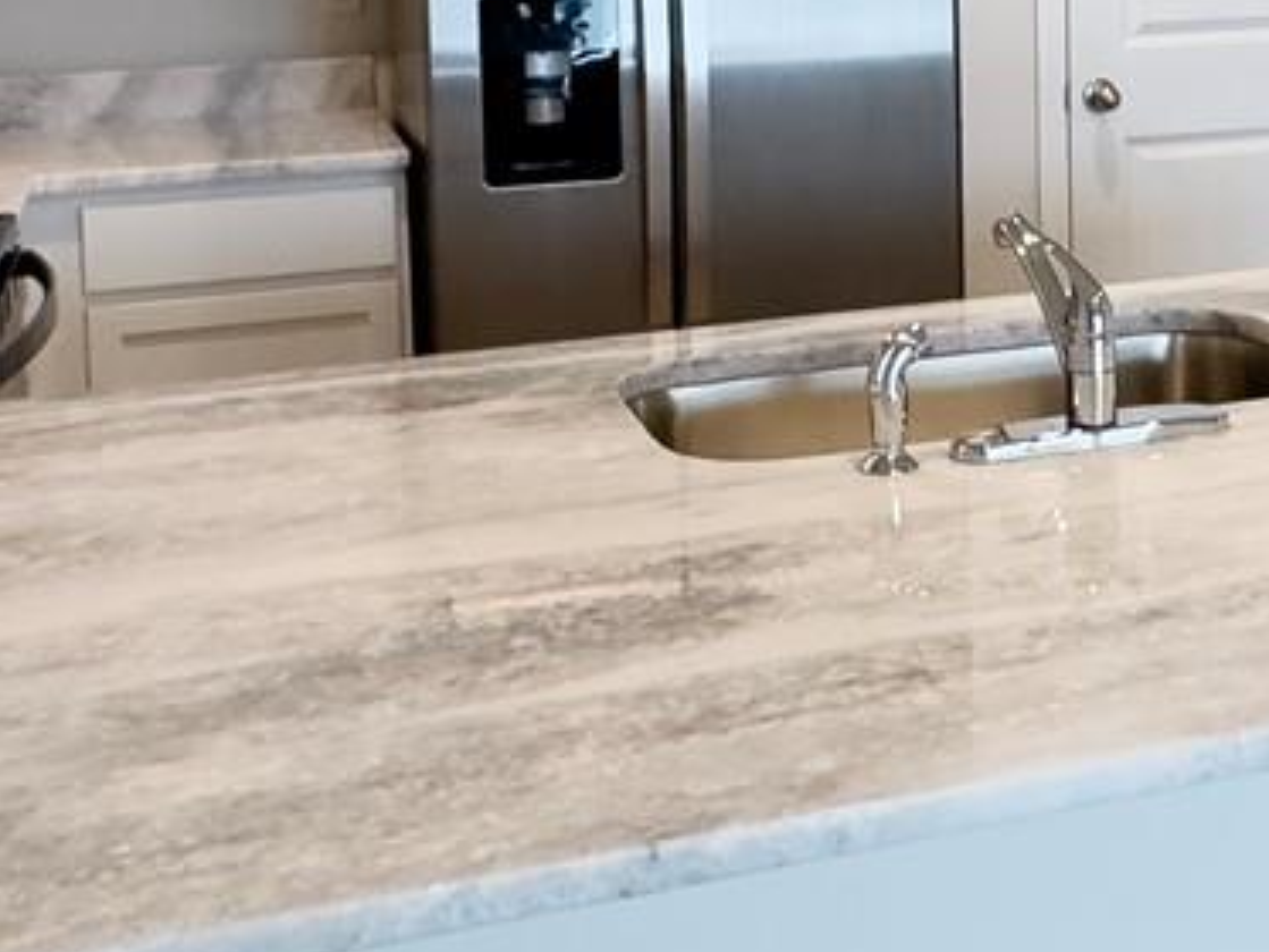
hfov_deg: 31.3
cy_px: -31
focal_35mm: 60
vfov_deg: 23.3
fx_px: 2200
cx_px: 1027
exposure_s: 1/120
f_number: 2.2
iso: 250
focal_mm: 2.22
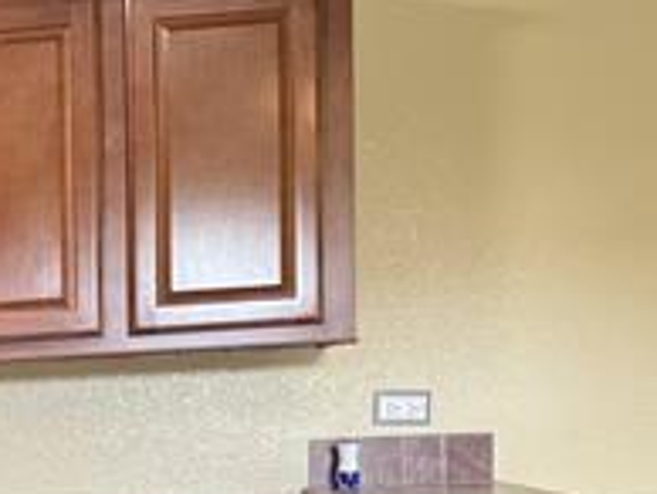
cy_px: 538
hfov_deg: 21.8
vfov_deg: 18.1
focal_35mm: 79
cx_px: -234
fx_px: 1501
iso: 400
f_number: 1.78
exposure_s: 1/60
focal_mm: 6.76
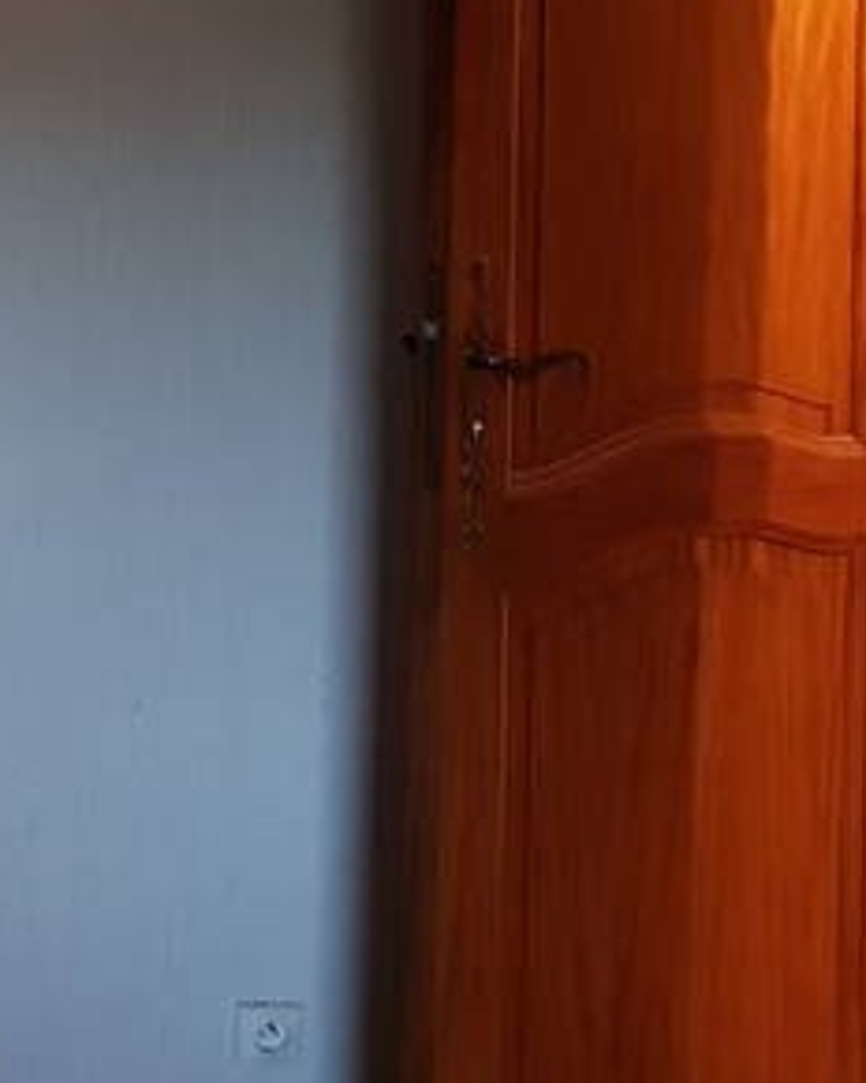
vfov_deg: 26.0
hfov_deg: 19.1
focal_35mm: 69
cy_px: -19
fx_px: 2211
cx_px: -485
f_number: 1.7
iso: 250
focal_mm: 4.2
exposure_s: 1/10
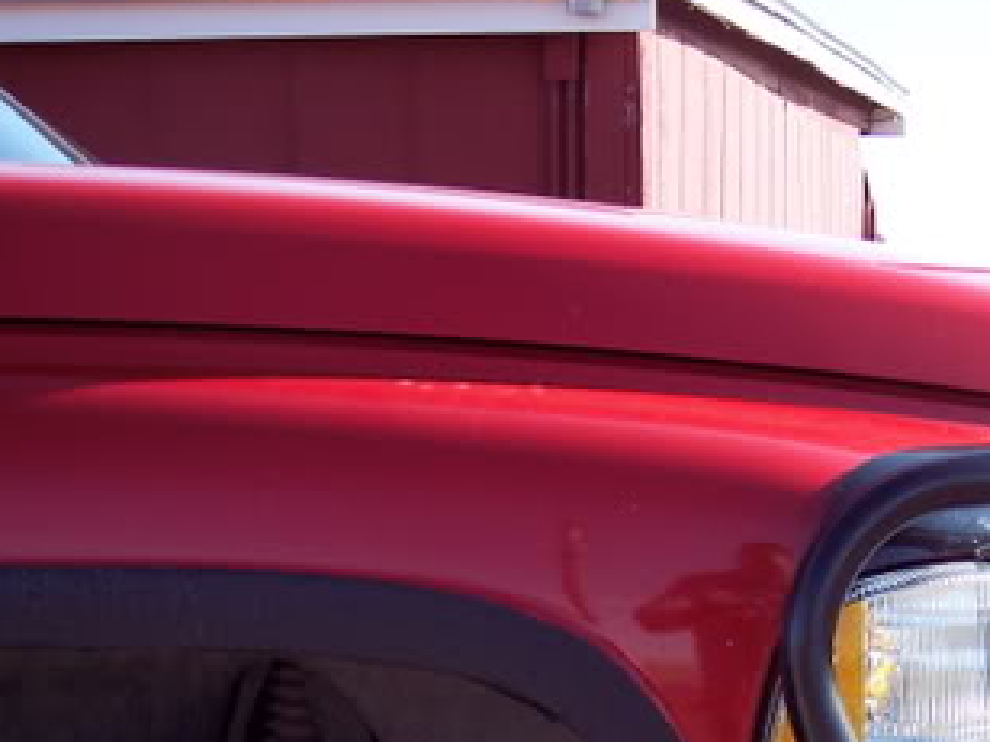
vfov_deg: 17.8
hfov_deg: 23.5
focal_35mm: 81
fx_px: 2317
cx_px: 897
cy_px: 723
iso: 100
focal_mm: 8
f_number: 3.4
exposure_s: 1/350
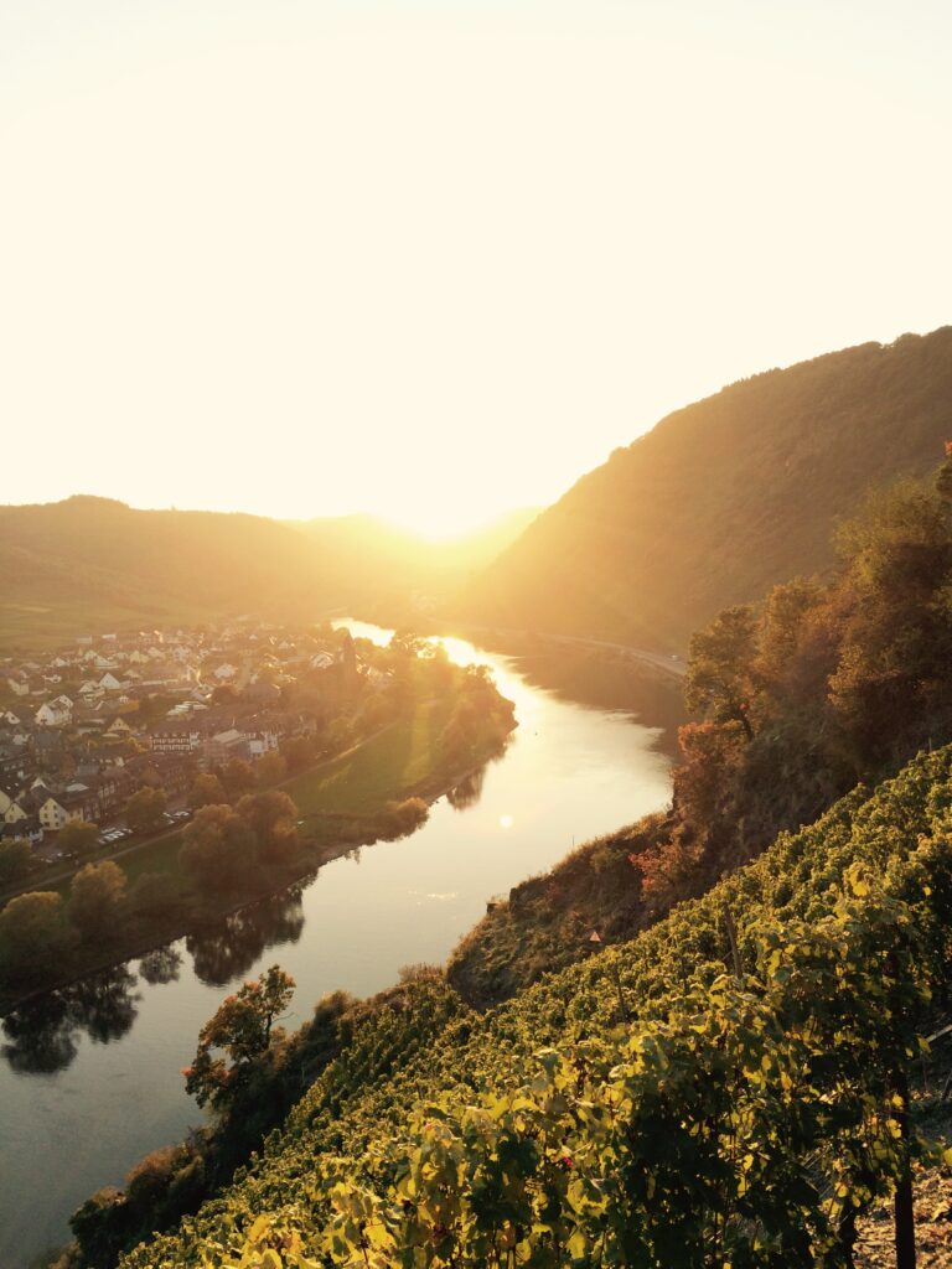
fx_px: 1063
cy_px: 634
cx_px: 476
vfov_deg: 61.7
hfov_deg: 48.2
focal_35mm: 29
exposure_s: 1/311
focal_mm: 4.15
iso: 32
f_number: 2.2
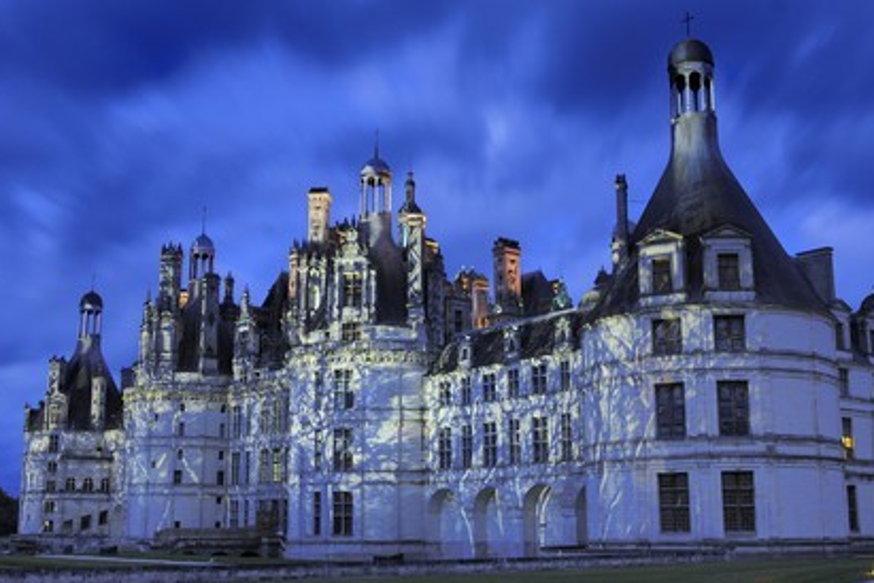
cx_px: 437
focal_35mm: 43
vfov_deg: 31.2
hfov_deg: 45.4
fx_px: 1044
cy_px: 289
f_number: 4.5
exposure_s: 10
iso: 100
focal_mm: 28
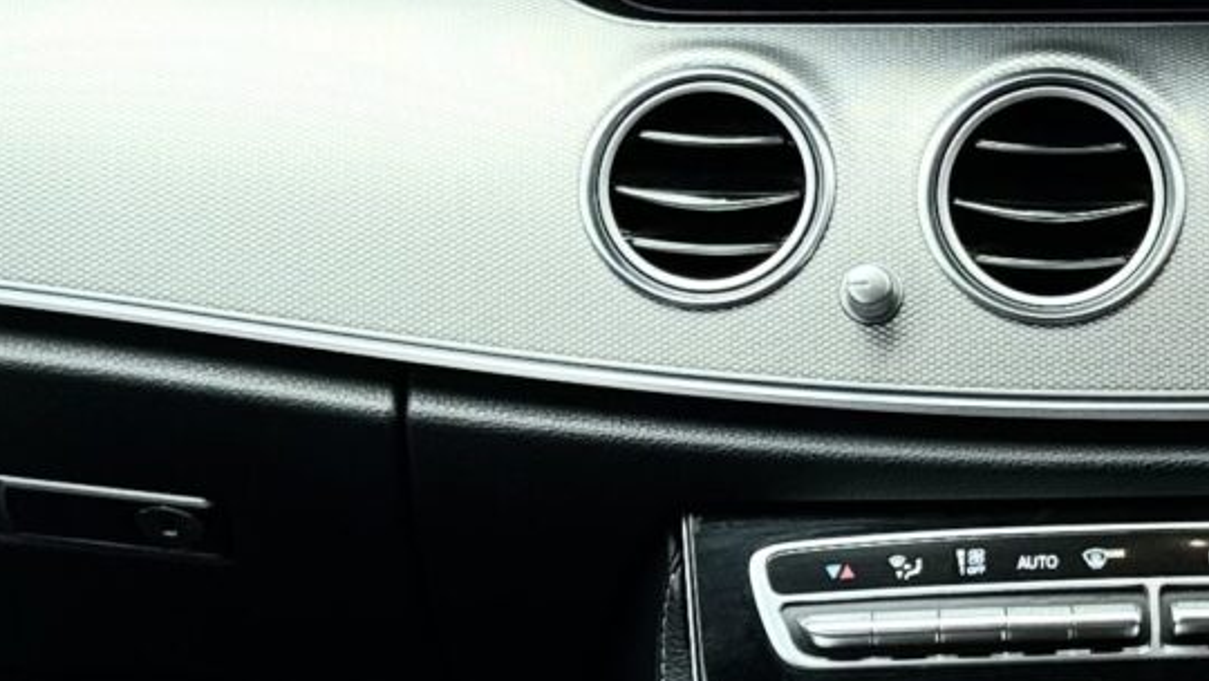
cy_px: 177
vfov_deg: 9.8
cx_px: 1316
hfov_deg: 16.8
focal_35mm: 124
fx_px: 3976
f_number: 1.78
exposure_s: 1/1193
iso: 80
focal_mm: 6.86
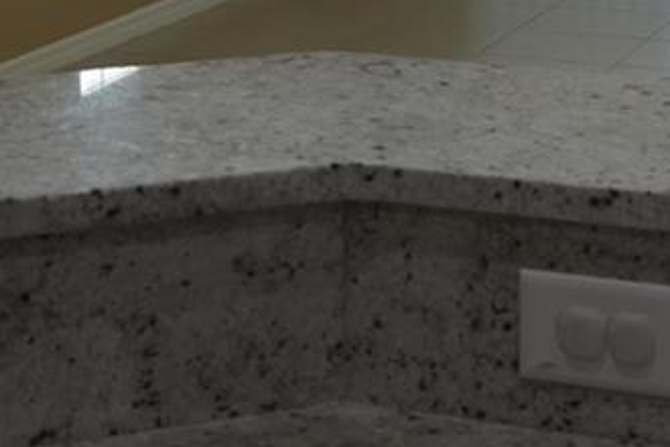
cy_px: -433
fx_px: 2438
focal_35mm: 131
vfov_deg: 9.8
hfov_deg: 15.6
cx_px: 193
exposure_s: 1/60
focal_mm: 18
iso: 200
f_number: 4
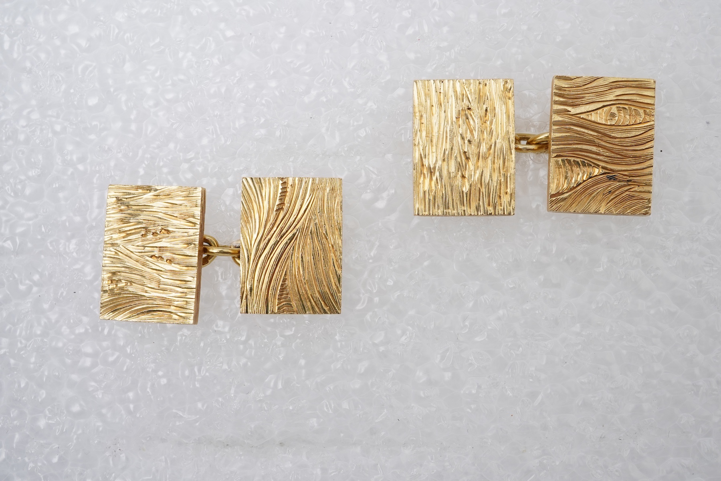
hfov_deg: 43.6
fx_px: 901
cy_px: 240
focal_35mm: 45
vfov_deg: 29.9
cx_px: 360
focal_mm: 30
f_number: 18
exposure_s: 1/125
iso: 400
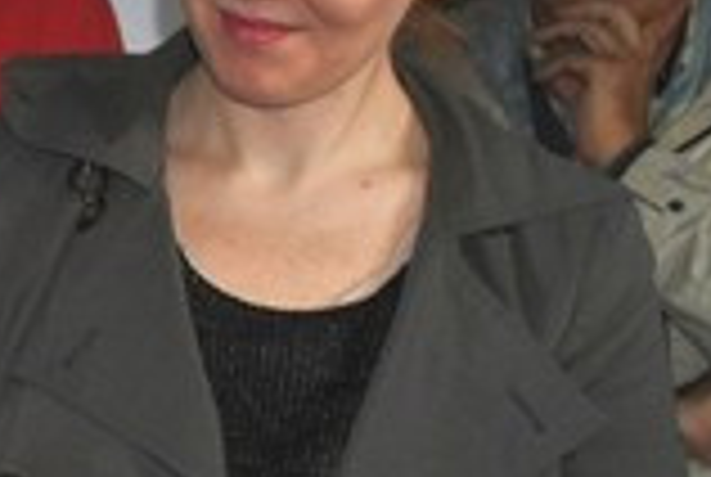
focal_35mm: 170
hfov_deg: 10.7
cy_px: 184
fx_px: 3364
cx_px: -864
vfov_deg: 8.1
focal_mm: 20
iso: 200
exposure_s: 1/60
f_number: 3.8
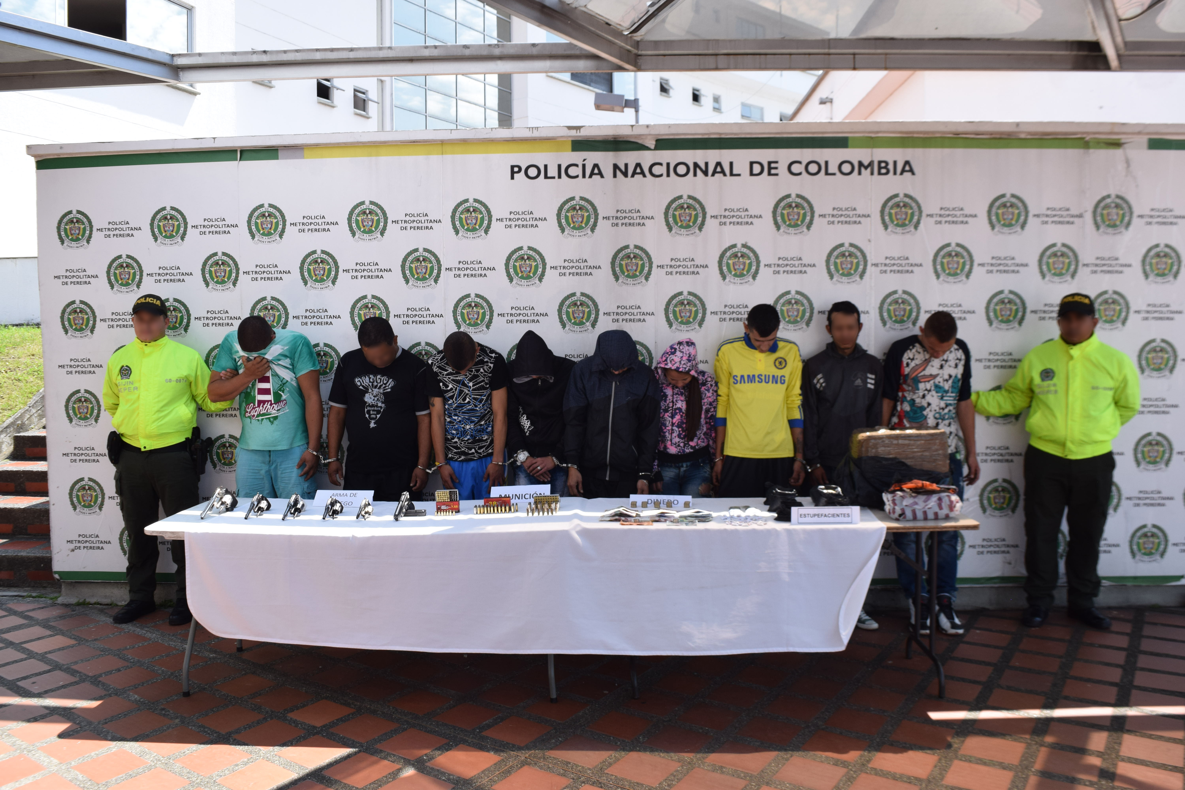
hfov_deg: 42.3
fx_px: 1531
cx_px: 592
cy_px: 395
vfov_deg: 28.9
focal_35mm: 46
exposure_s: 1/400
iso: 400
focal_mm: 31
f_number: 10
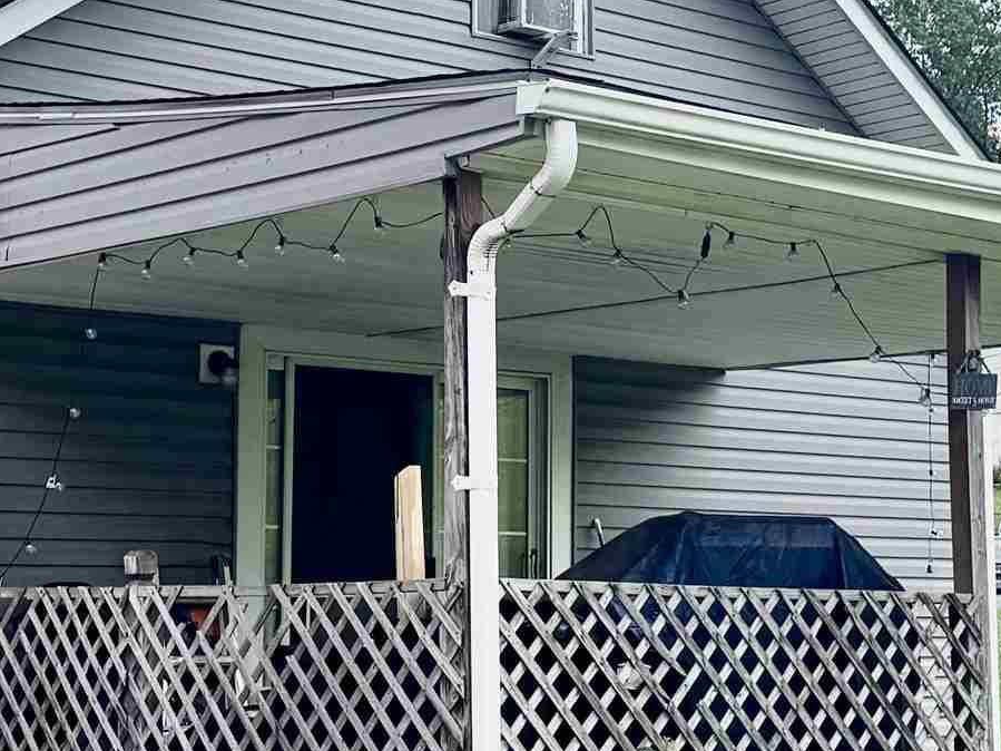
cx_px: 498
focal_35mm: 82
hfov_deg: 23.8
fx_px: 2371
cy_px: 354
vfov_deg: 18.0
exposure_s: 1/4310
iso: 80
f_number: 1.78
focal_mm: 6.76
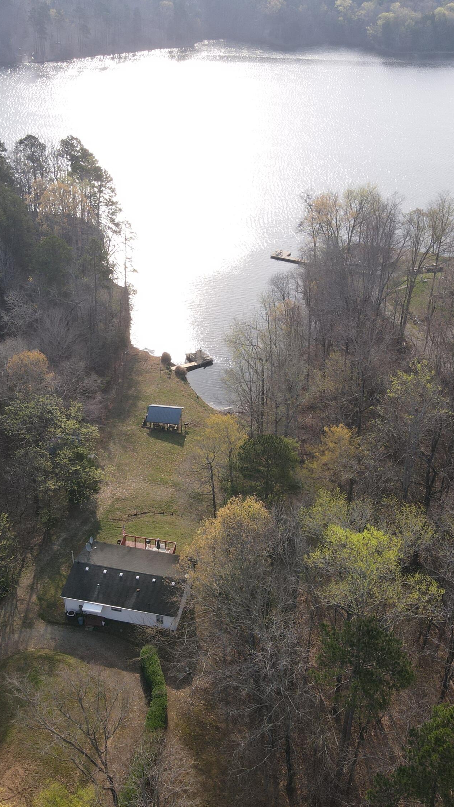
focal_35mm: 35
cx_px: 208
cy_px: 403
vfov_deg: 56.6
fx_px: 749
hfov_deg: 33.7
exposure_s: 1/15
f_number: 2.8
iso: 120
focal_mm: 4.5
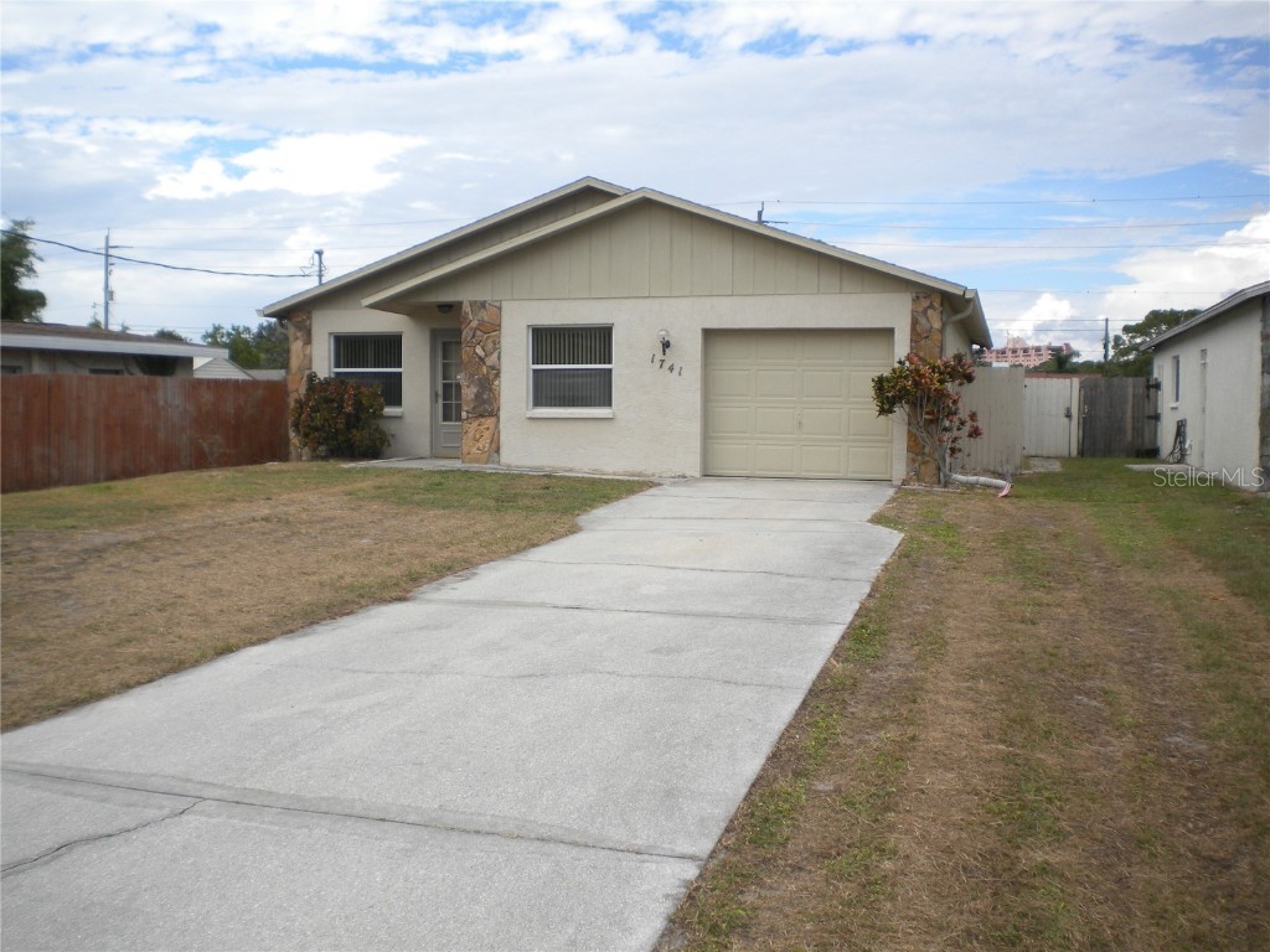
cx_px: 635
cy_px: 476
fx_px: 1284
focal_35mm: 35
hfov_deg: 52.6
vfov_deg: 40.7
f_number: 4.6
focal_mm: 6.3
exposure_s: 1/610
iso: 80
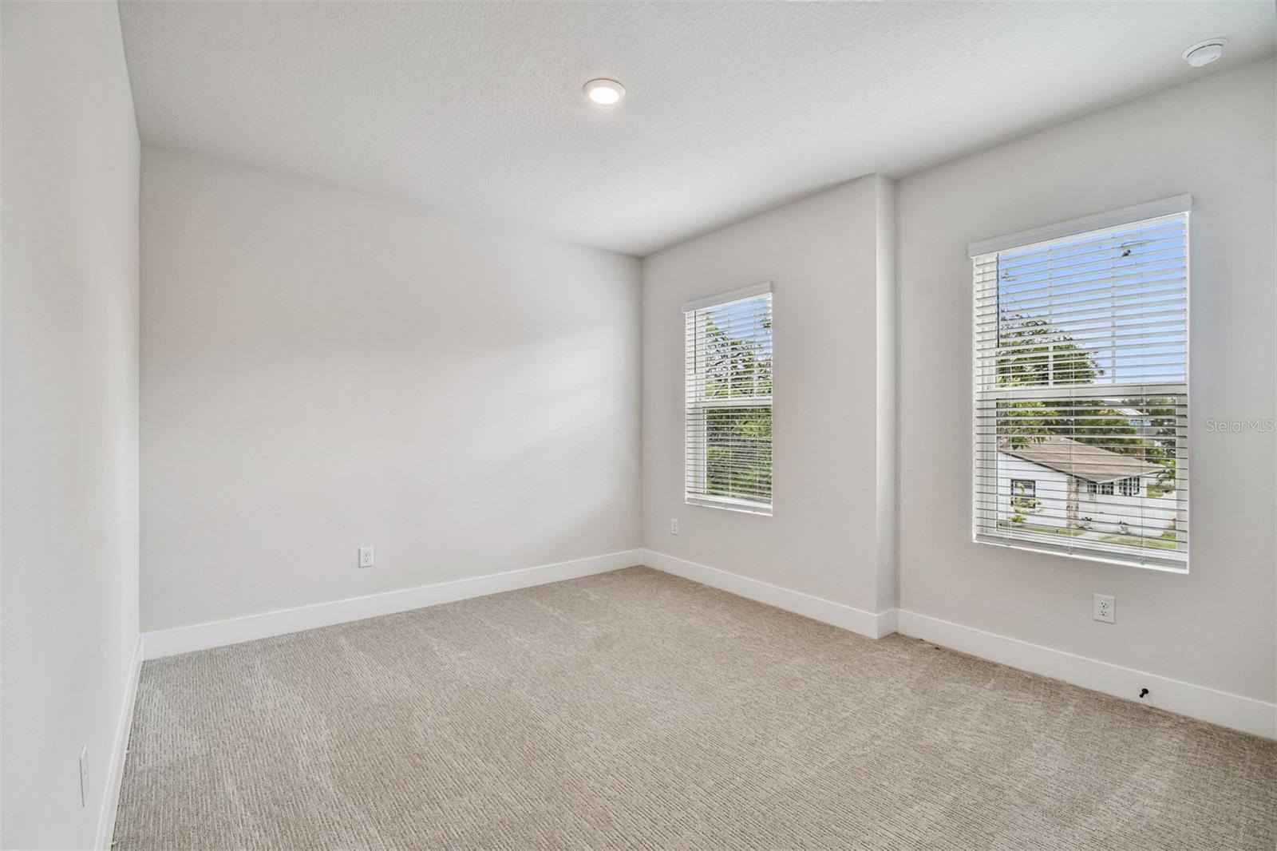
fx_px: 532
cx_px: 638
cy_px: 426
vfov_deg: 77.3
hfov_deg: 100.4
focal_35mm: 15
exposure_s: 1/20
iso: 100
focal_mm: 10
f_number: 7.1
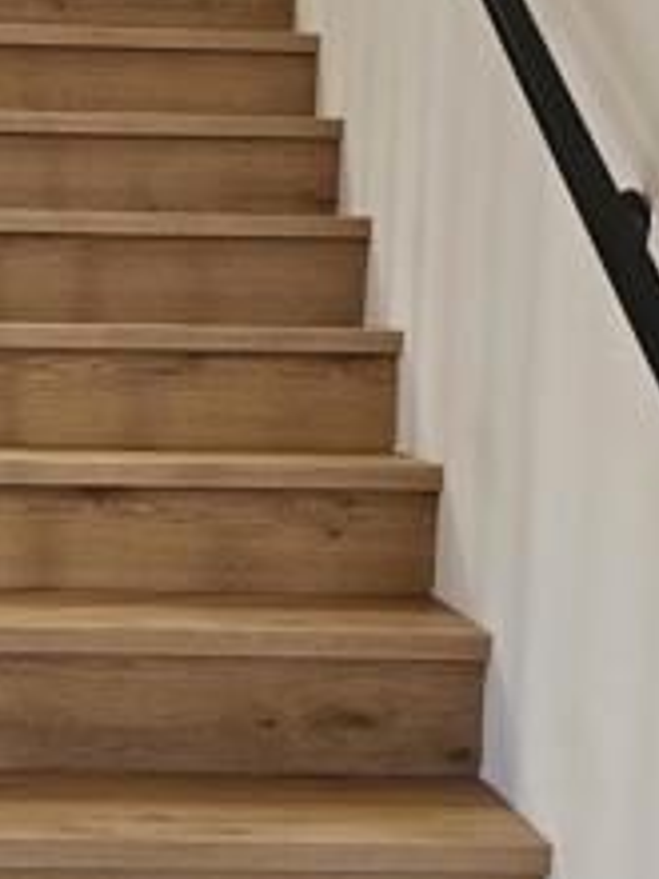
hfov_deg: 21.4
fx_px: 1701
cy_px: 491
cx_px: 60
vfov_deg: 28.9
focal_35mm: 67
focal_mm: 6.3
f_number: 1.7
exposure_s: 1/120
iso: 800
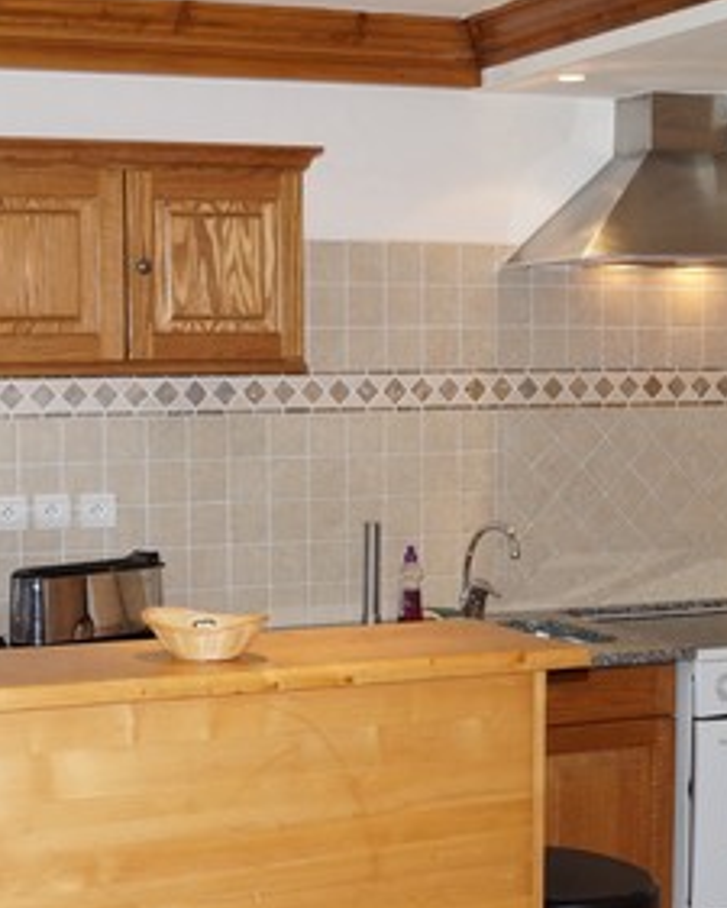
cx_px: 197
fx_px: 1720
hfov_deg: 23.7
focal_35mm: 64
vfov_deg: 29.5
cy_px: 520
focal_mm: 20
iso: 500
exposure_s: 1/160
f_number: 4
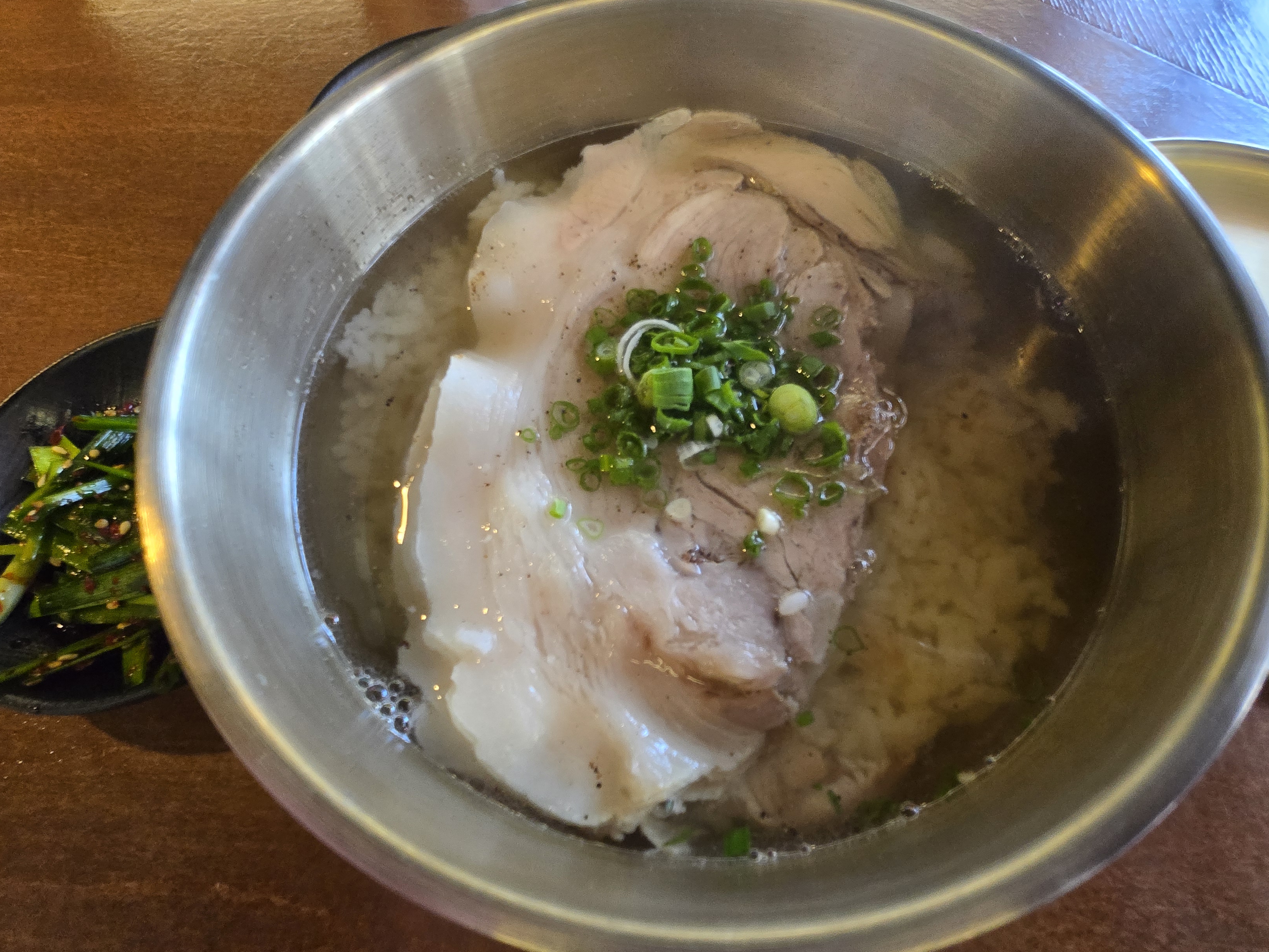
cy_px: 440
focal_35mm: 16
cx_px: 677
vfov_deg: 78.0
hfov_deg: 94.4
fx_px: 587
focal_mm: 1.7
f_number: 2.2
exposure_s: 1/60
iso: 200
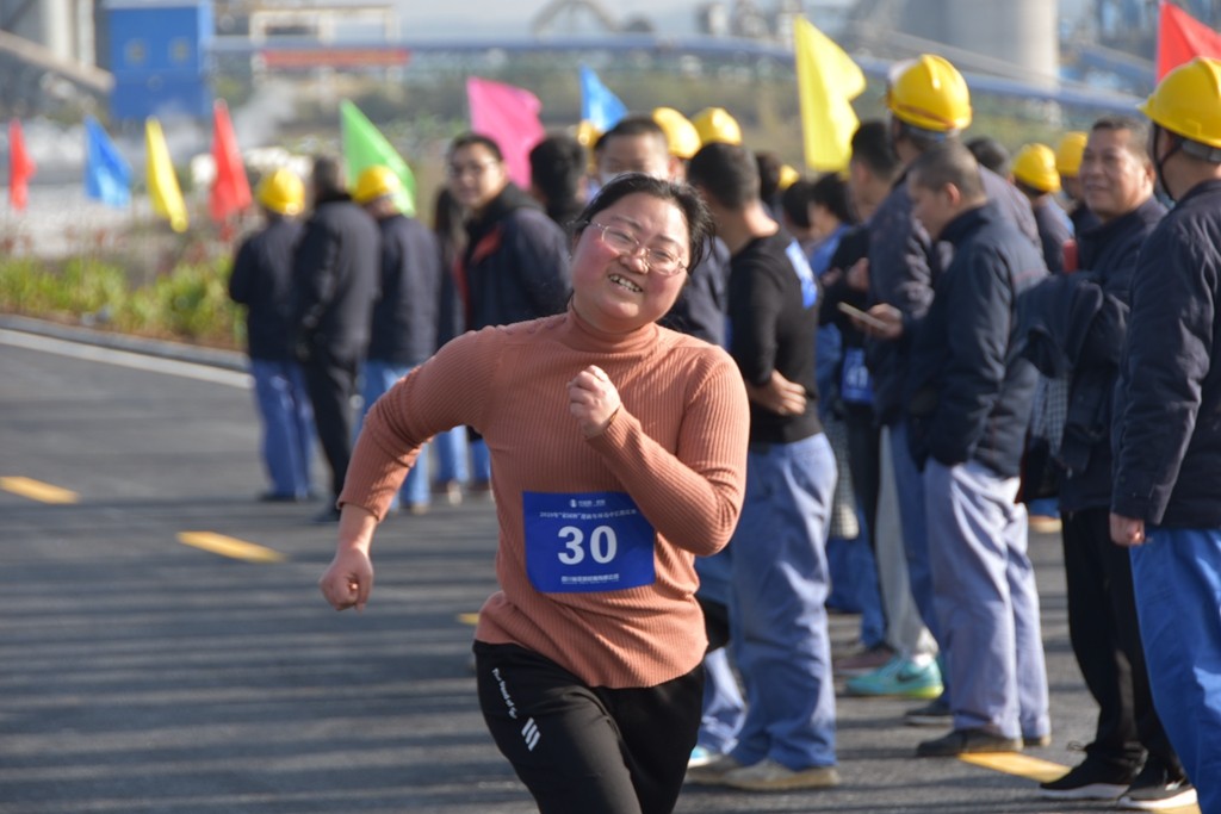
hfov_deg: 11.4
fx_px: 6105
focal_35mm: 180
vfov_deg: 7.6
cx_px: 610
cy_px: 407
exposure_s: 1/250
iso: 100
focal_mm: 120
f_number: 5.3
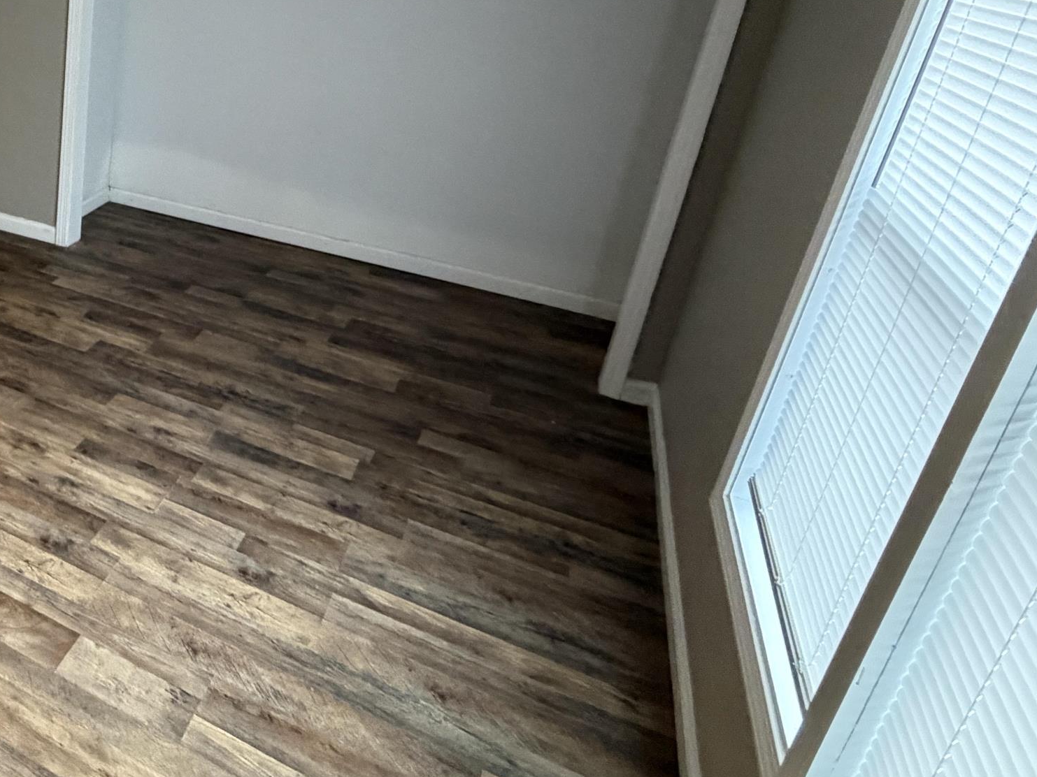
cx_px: -9
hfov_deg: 49.7
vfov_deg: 46.3
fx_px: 869
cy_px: 181
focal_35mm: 29
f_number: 2.2
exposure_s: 1/60
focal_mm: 2.22
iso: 500
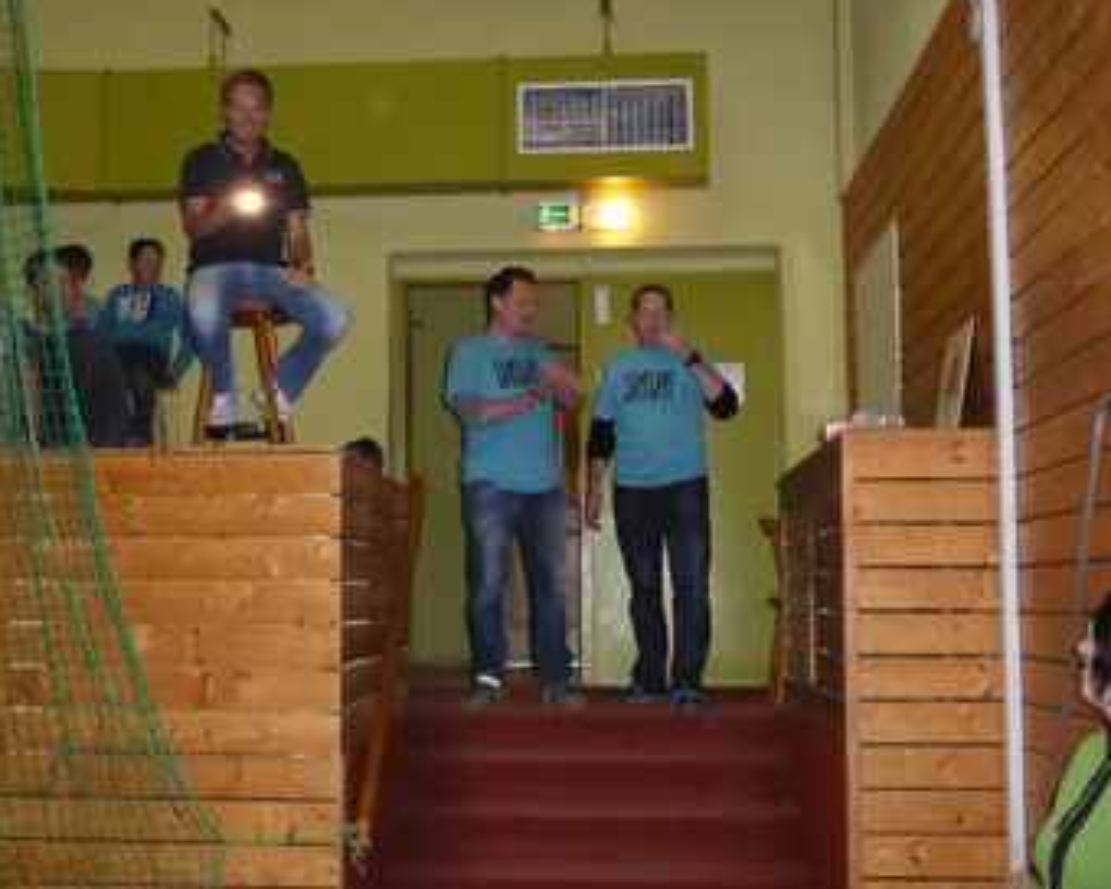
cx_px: 487
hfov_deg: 40.3
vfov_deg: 32.7
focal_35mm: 46
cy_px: 461
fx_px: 1513
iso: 1250
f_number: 3.9
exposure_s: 1/60
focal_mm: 6.9
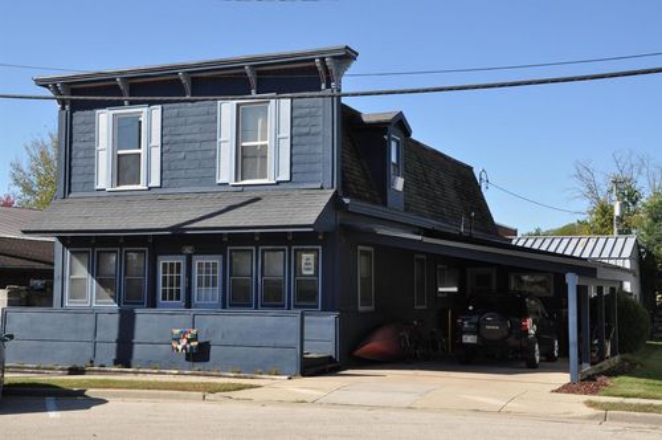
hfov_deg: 41.2
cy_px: 220
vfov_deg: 28.0
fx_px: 882
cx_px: 331
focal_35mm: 48
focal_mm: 32
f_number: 13
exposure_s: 1/640
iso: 800
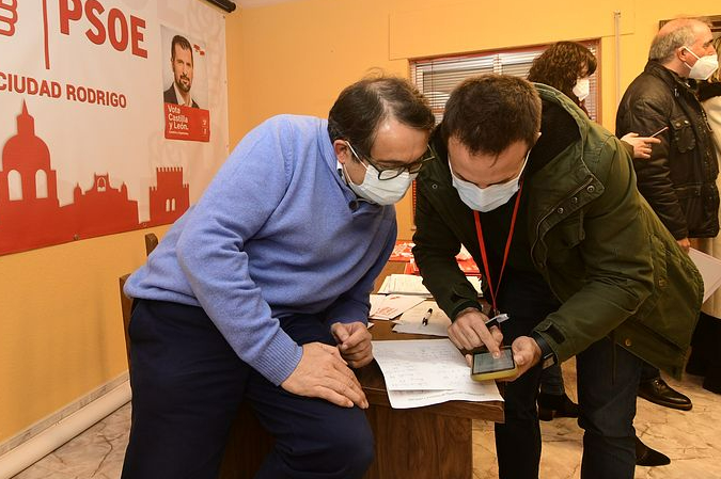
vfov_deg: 52.7
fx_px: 480
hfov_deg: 73.1
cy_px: 193
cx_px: 296
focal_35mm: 24
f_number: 5.6
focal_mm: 12
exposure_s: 1/60
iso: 1000
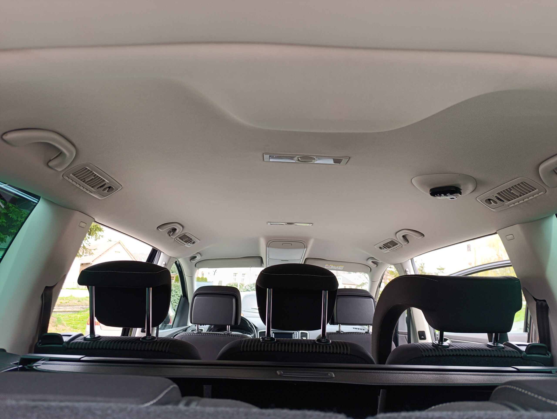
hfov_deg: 73.8
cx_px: 278
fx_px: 371
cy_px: 210
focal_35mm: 23
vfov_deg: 59.0
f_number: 1.6
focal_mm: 6.14
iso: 200
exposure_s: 1/100
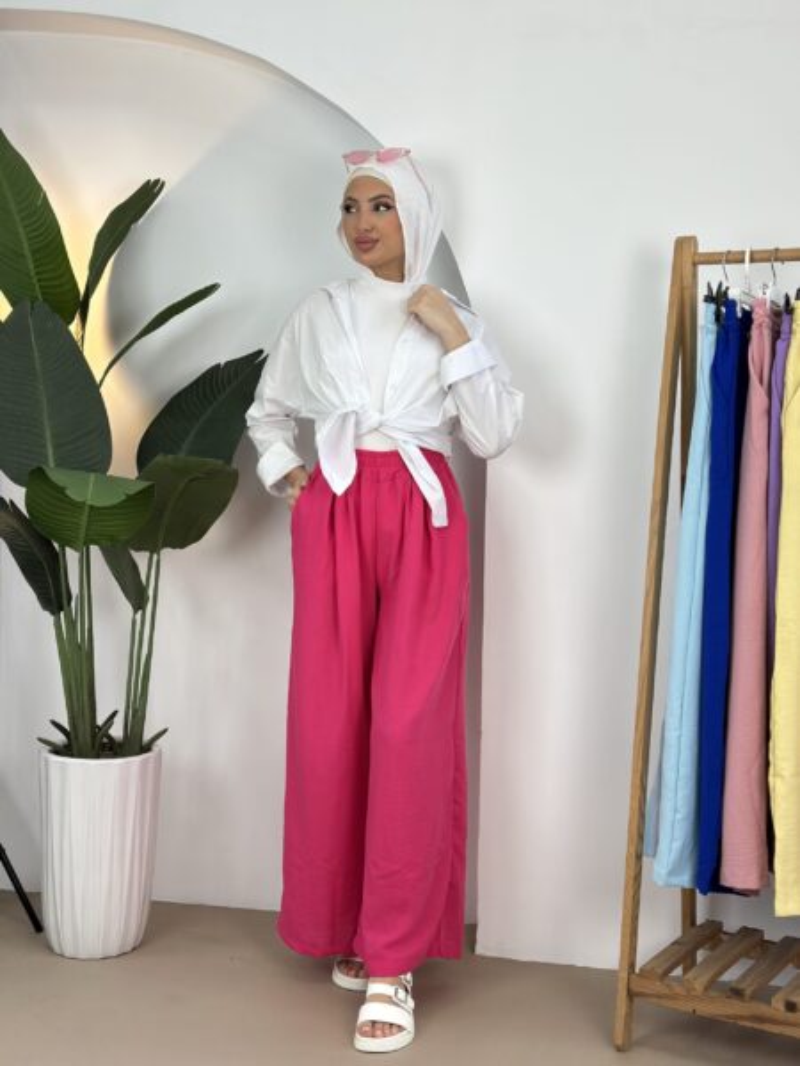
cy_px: 533
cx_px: 400
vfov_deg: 39.7
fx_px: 1479
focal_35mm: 48
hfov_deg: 30.3
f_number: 1.78
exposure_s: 1/623
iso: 80
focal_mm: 6.86
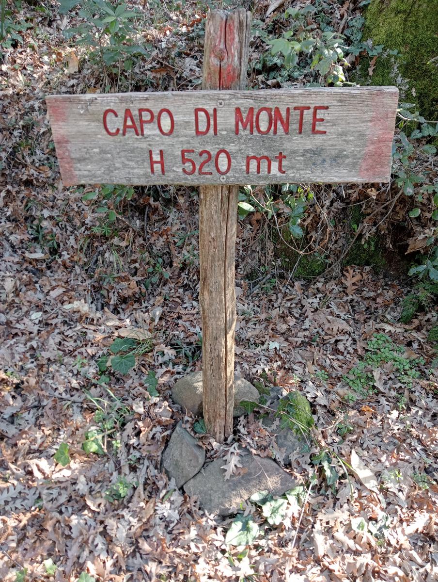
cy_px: 291
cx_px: 219
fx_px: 471
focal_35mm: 28
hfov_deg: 49.9
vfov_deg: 63.4
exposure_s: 1/33.3
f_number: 1.8
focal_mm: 4.04
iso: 137
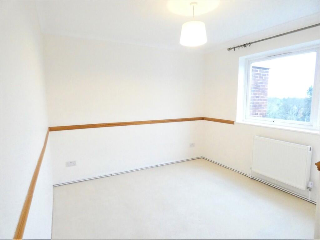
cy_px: 120
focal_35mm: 20
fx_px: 185
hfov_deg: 81.7
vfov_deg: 66.0
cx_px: 160
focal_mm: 3.6
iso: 1600
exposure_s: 1/25
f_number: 2.8
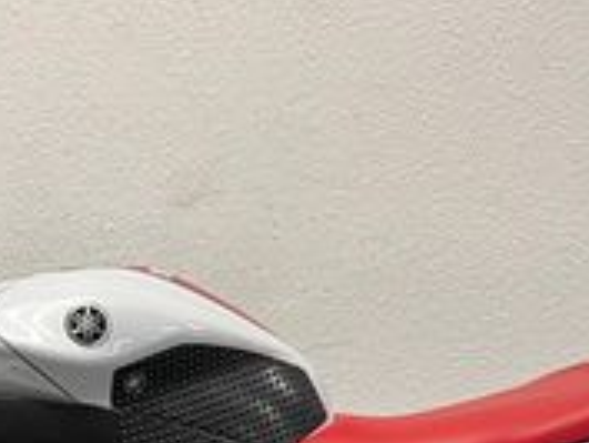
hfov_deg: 20.7
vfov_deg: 14.6
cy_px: 666
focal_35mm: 94
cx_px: 140
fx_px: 1601
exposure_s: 1/50
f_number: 1.6
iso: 80
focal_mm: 5.1
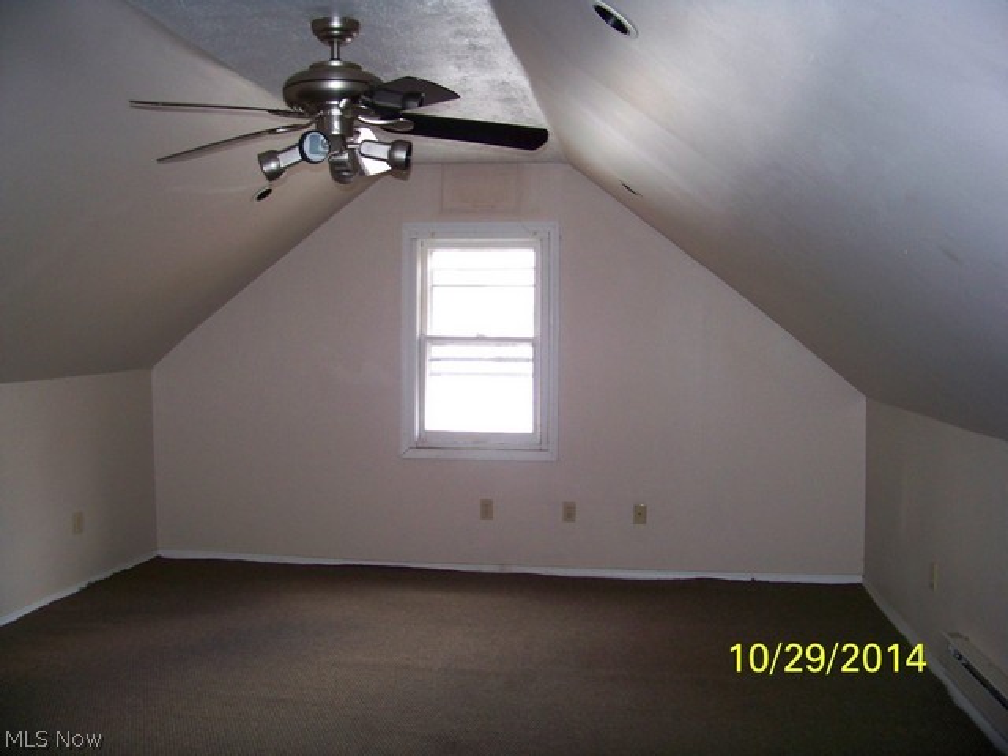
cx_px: 504
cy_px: 378
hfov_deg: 55.4
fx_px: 961
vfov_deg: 42.9
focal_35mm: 33
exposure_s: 1/30
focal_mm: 5.85
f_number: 2.8
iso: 200
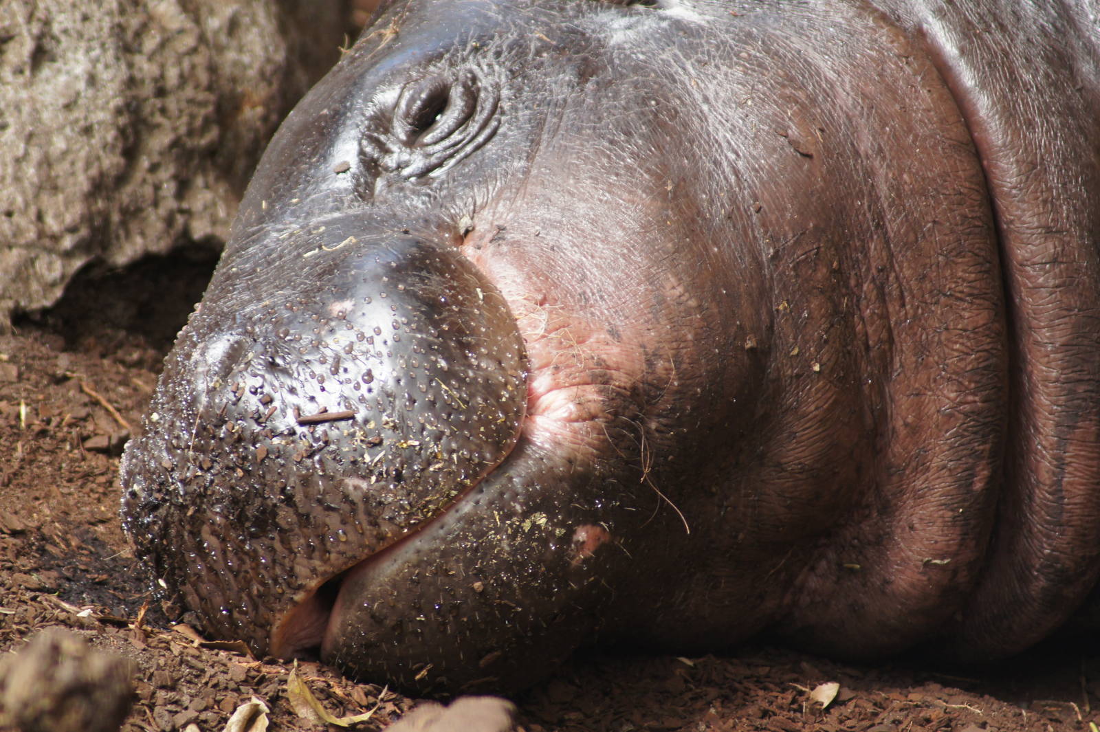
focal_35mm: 450
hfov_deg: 4.6
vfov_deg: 3.1
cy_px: 366
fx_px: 13742
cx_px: 550
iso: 400
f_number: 5.6
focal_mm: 300
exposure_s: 1/125
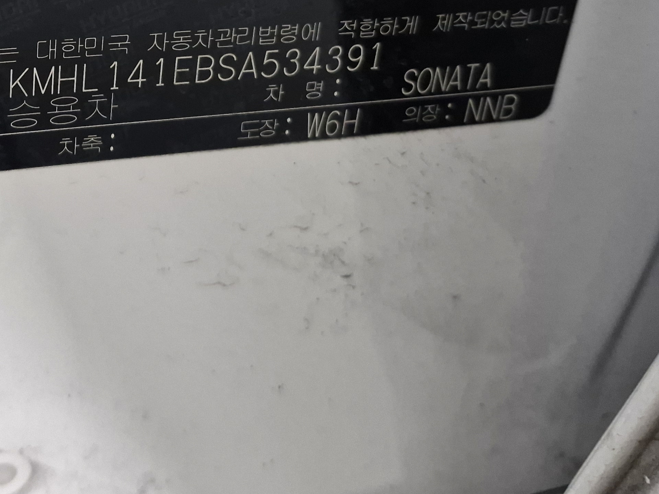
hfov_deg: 37.5
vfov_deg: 28.2
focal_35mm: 48
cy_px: -15
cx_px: 88
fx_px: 914
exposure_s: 1/60
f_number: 1.8
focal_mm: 5.54
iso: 500
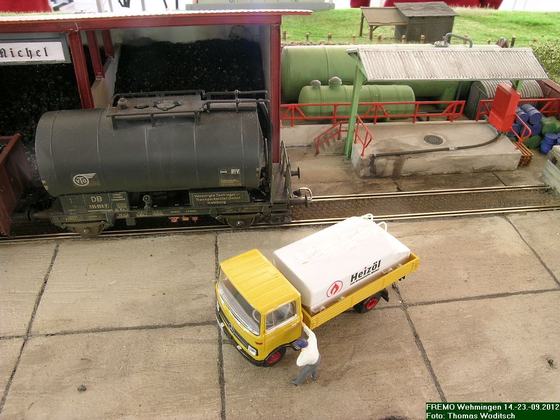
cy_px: 210
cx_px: 280
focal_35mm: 28
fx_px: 453
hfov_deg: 63.4
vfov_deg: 49.7
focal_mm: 5.8
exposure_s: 2.91
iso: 50
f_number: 7.9
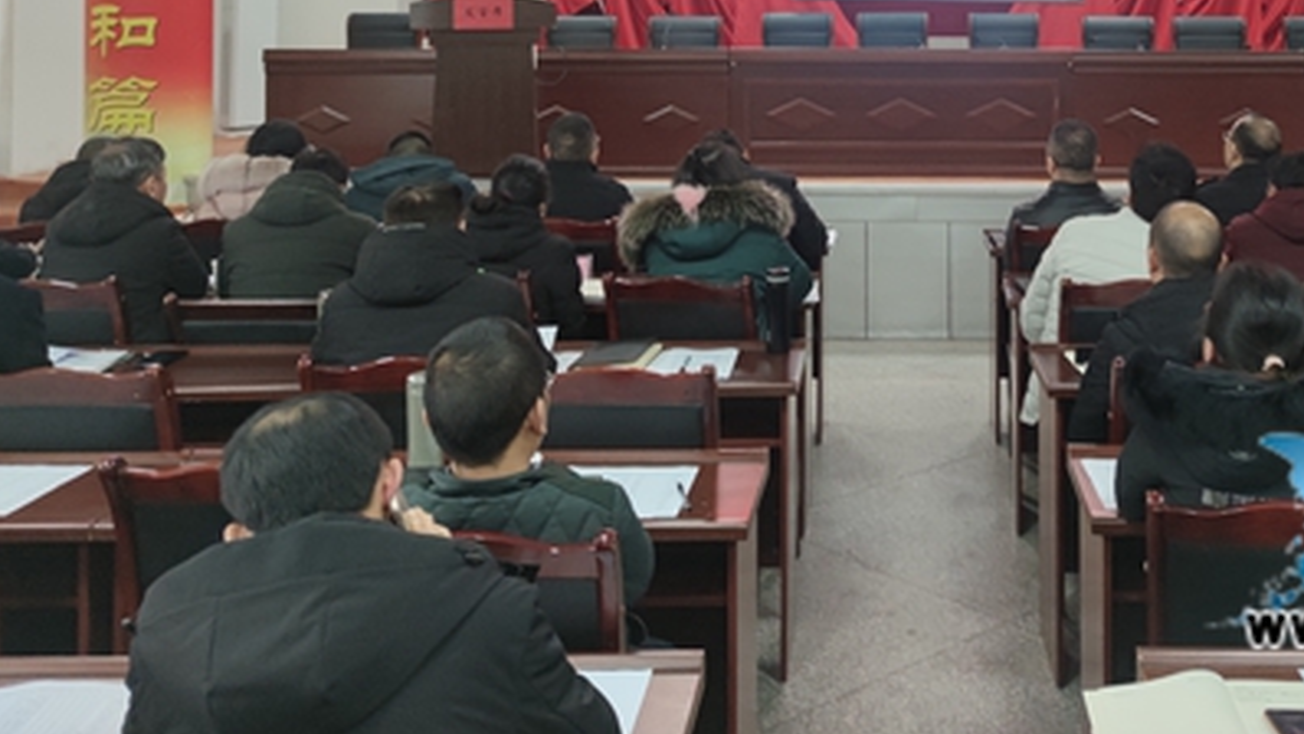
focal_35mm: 42
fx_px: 1452
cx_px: 914
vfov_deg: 26.5
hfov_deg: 47.2
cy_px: -33
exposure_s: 1/60
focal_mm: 6.72
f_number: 1.69
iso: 153
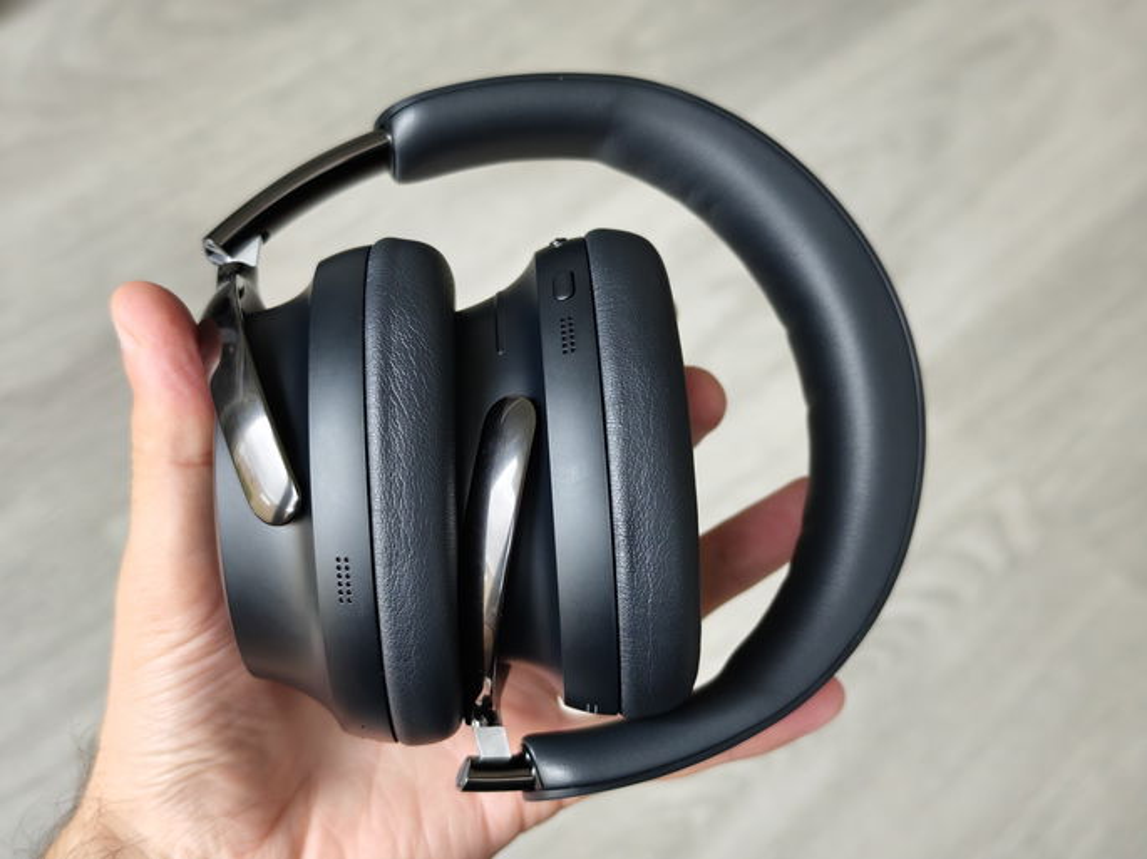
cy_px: 430
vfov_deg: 31.5
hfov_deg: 41.3
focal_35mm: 46
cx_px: 574
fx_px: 1523
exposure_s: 1/100
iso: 500
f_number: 1.63
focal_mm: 8.72
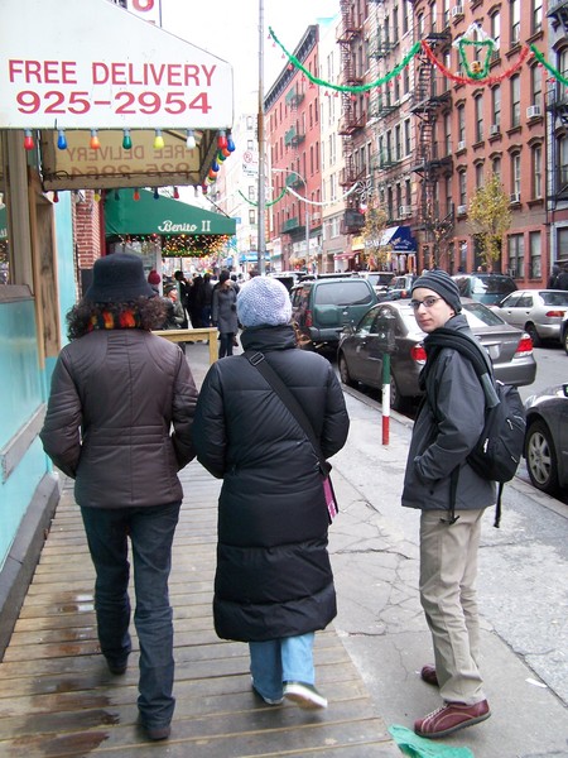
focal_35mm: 38
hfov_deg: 37.7
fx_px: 831
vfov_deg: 49.0
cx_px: 284
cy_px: 379
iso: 140
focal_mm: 6.3
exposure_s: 1/60
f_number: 2.8
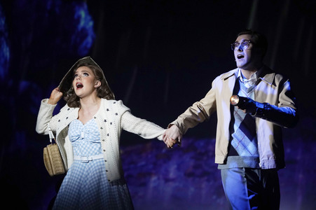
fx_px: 1754
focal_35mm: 200
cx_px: 158
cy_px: 105
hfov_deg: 10.3
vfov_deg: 6.9
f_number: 5.6
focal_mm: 200
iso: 3200
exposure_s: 1/160
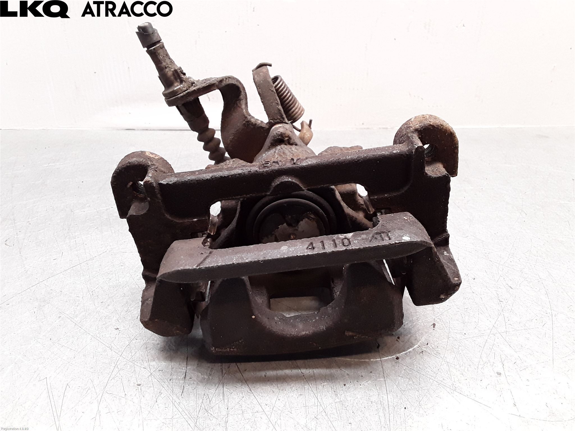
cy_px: 216
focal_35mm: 28
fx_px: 465
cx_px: 288
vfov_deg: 49.7
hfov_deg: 63.4
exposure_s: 1/50
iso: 100
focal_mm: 2.91
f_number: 1.9
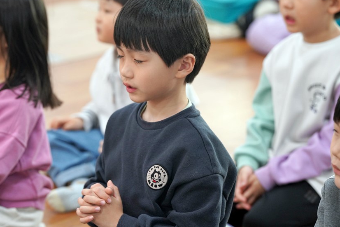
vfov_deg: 10.2
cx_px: 158
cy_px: 105
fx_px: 1266
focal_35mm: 134
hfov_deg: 15.3
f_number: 4
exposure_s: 1/160
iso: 2000
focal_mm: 123
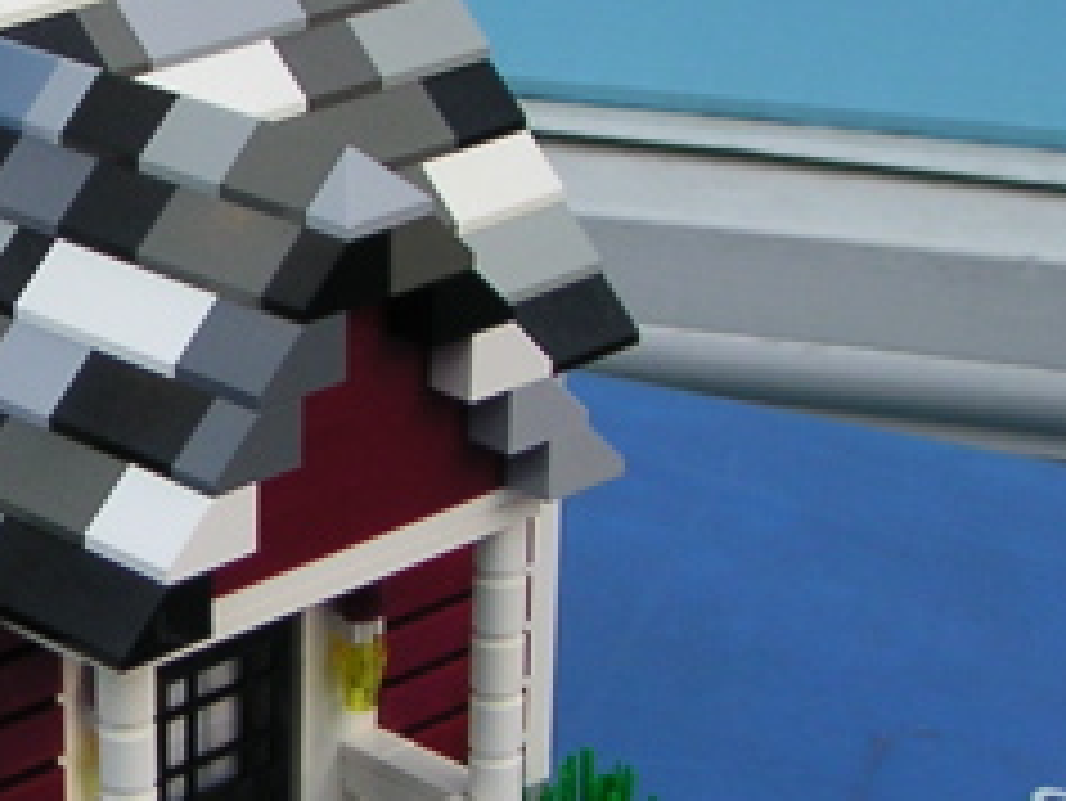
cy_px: 432
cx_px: -342
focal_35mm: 125
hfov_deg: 15.0
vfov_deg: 11.9
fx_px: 3851
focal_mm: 5.7
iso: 50
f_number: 2.8
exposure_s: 1/45
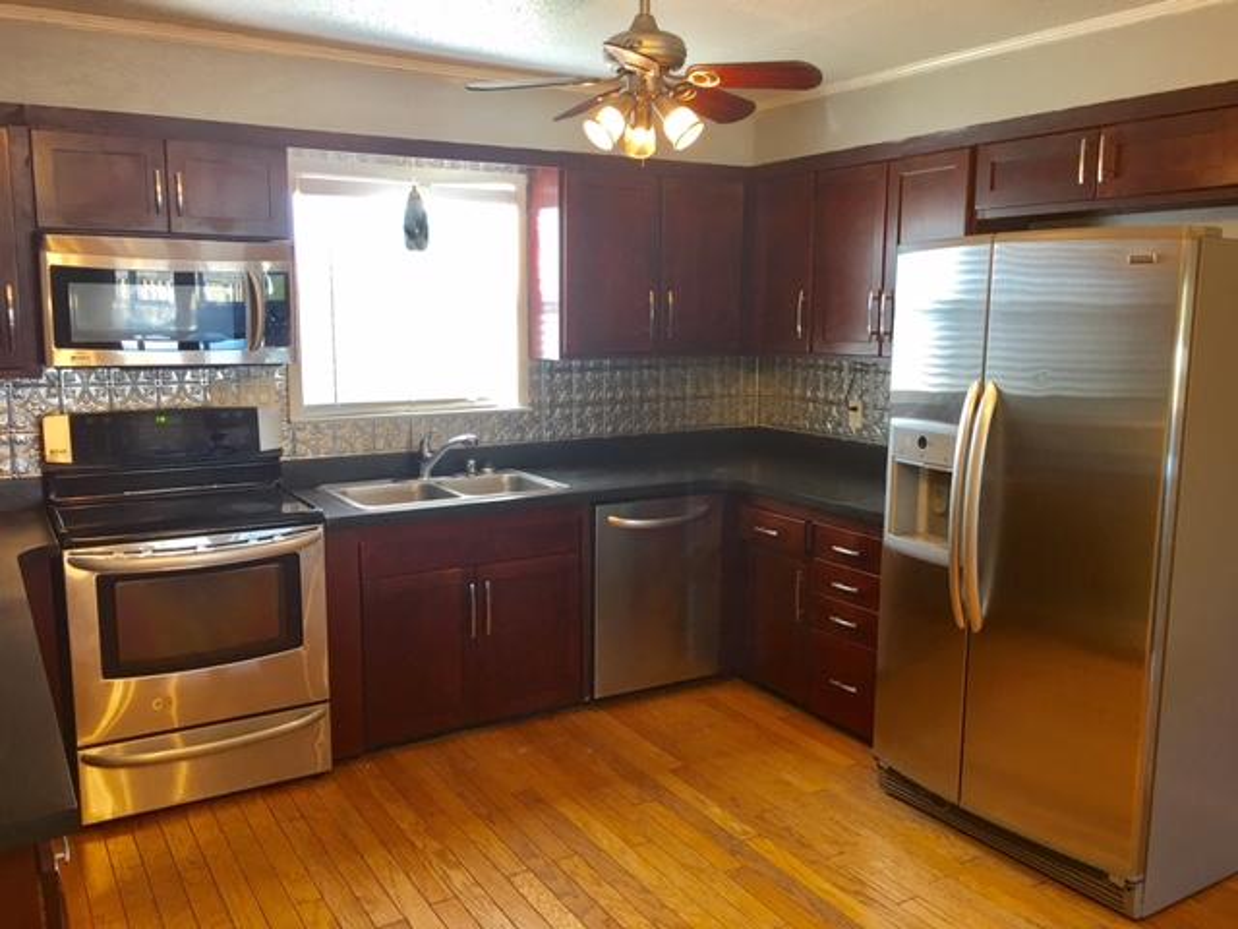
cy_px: 464
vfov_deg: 48.2
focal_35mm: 29
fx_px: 1037
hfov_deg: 61.7
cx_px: 619
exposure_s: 1/17
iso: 32
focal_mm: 4.15
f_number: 2.2
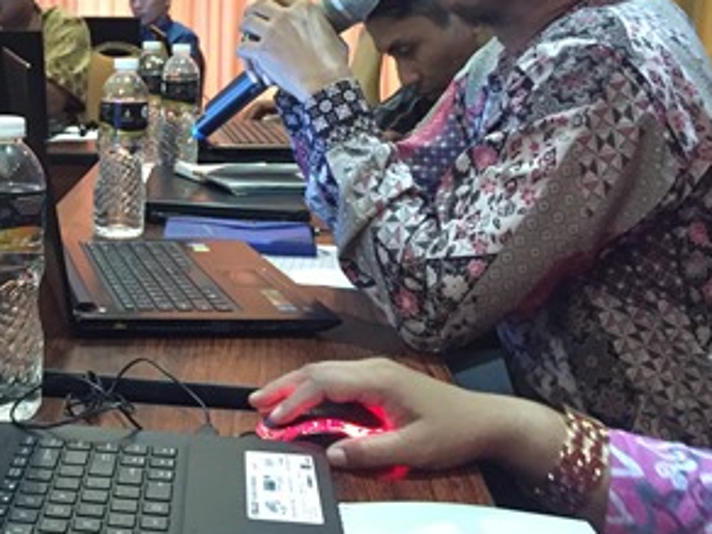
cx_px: 72
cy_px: 55
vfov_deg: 25.7
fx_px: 1131
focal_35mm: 55
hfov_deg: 33.1
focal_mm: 4.15
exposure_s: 1/17
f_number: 2.2
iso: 800
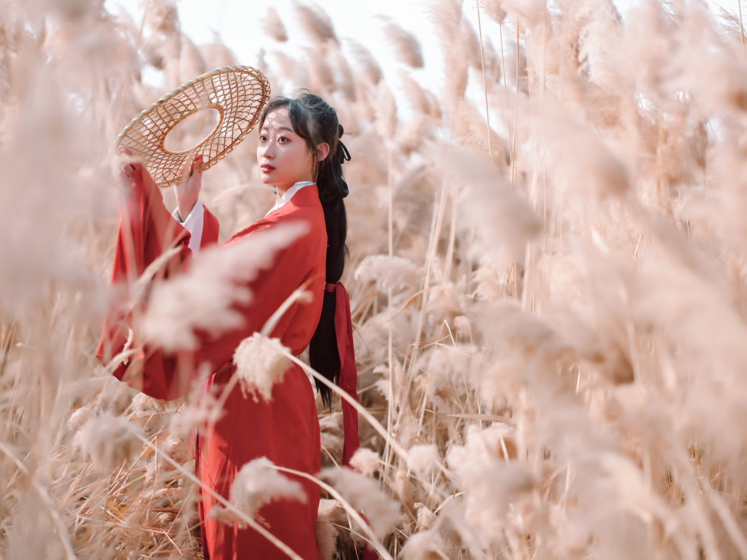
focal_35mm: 63
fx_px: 1360
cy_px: 280
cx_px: 374
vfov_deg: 23.3
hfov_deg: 30.7
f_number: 1.7
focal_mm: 80
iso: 100
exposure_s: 1/2500
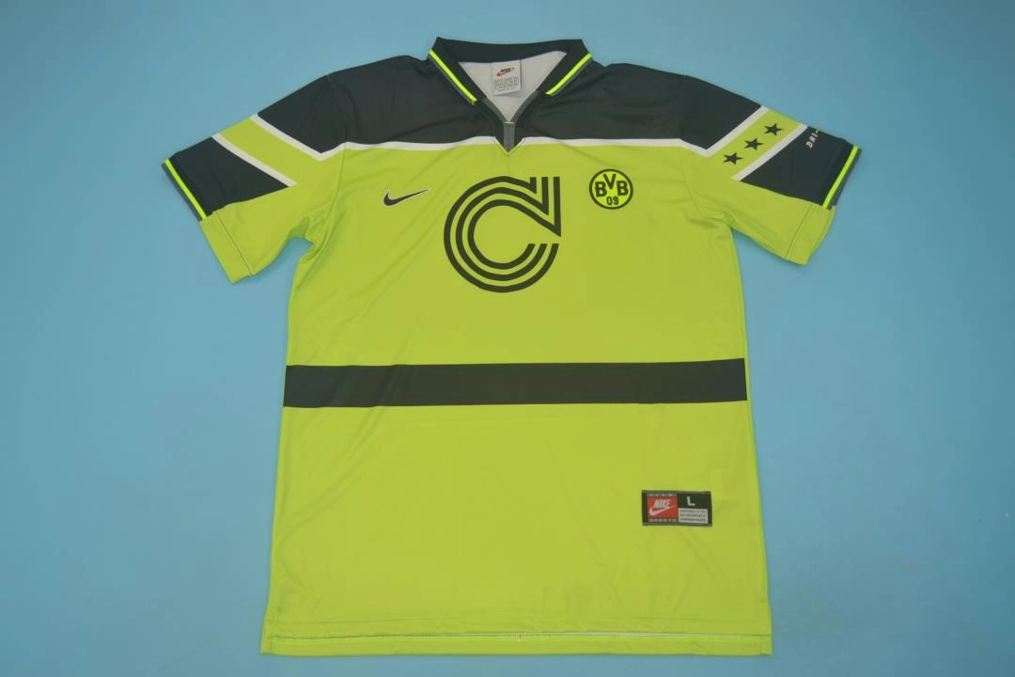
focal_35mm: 30
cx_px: 508
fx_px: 846
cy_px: 338
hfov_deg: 61.9
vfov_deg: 43.6
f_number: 3.8
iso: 200
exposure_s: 1/200
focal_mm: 20
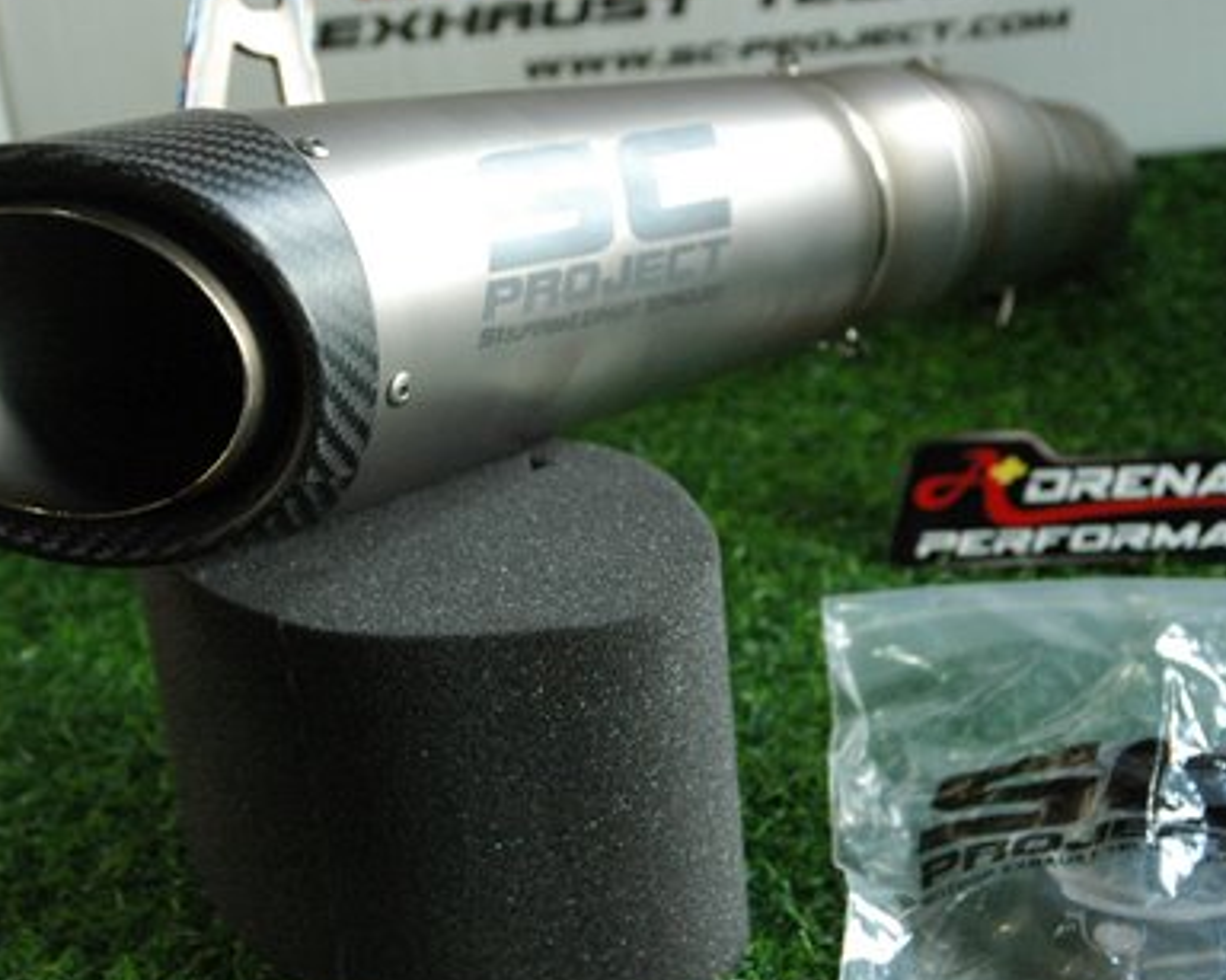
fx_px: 3229
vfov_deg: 17.3
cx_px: 584
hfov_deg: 21.5
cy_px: 525
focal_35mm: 89
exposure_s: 1/60
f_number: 4
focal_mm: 38
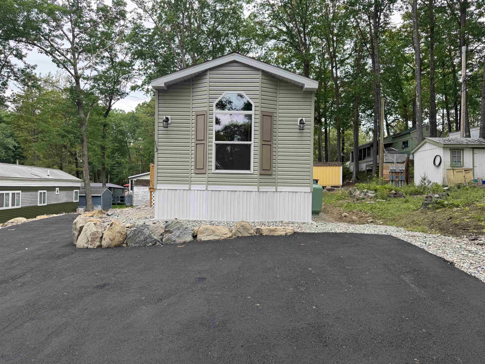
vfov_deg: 56.8
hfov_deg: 71.6
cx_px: 242
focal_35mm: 24
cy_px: 182
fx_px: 336
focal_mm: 6.76
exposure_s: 1/671
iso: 80
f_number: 1.78
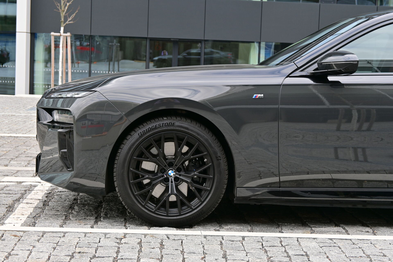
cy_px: 131
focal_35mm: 75
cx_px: 196
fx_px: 819
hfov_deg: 27.0
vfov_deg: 18.2
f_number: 6.3
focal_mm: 50
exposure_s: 1/80
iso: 100
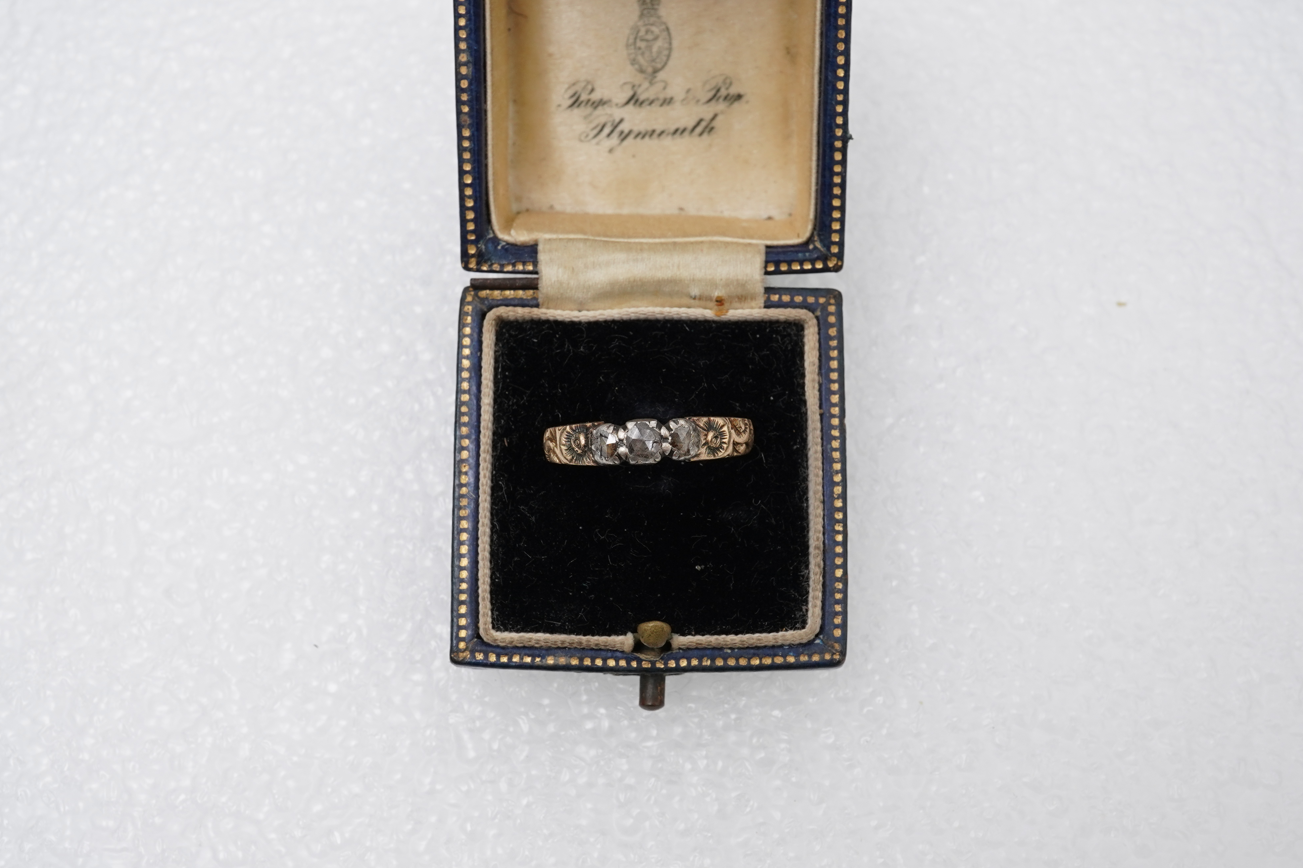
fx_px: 1629
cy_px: 434
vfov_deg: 29.9
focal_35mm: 45
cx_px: 652
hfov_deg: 43.6
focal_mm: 30
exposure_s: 1/125
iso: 500
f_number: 20
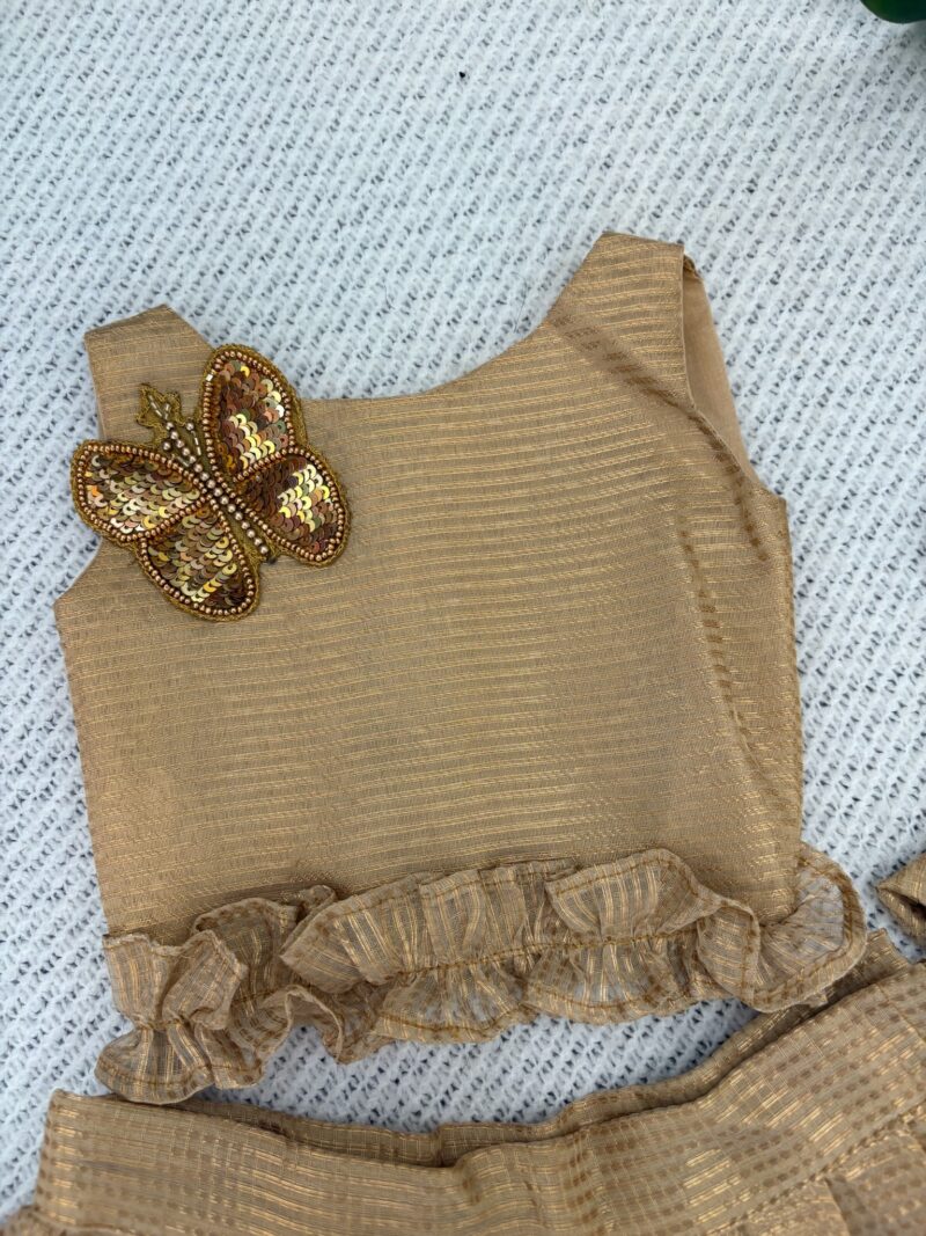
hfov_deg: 53.1
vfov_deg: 67.3
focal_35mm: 26
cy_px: 618
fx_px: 928
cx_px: 463
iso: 160
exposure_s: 1/60
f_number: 1.6
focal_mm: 5.96
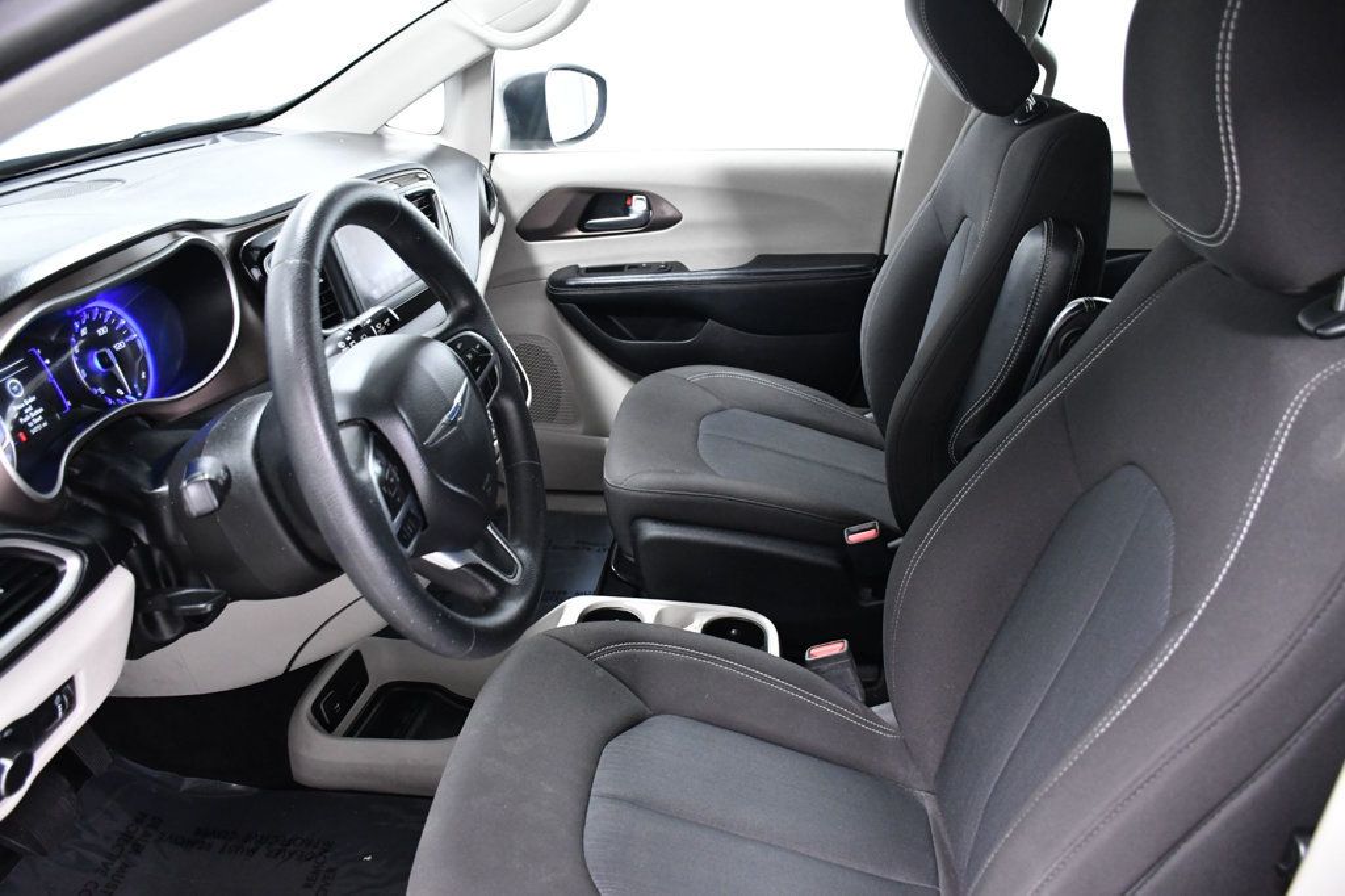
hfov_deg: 67.4
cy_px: 448
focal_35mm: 27
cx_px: 672
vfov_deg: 47.9
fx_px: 1008
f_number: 4.5
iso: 2500
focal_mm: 18
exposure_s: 1/80
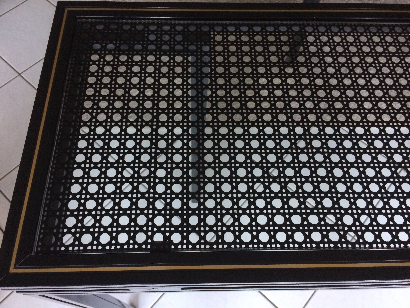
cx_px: 205
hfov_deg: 61.7
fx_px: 343
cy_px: 154
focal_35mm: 29
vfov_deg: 48.2
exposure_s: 1/15
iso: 250
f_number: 2.2
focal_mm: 4.15
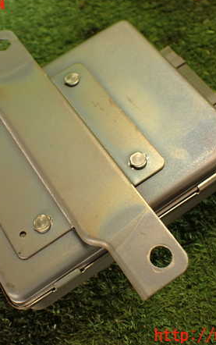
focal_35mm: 46
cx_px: 97
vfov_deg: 43.5
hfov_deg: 28.0
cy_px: 170
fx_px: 432
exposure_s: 1/30
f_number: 2.4
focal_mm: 5.79
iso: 200
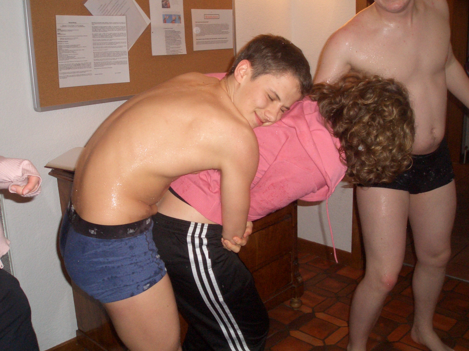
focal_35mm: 36
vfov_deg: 39.7
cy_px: 176
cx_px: 234
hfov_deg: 51.4
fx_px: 488
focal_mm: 4.8
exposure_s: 1/40
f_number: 4
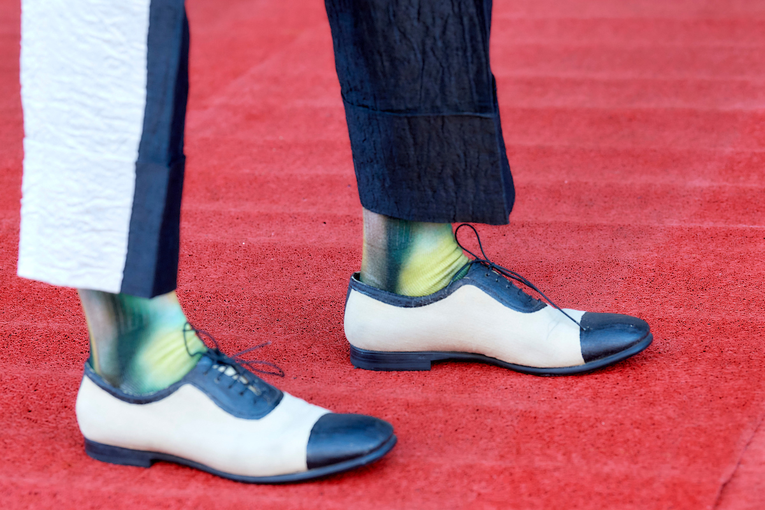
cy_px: 255
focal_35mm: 125
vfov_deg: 11.0
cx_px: 382
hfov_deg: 16.4
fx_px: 2656
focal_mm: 125
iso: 3200
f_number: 5.6
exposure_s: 1/100
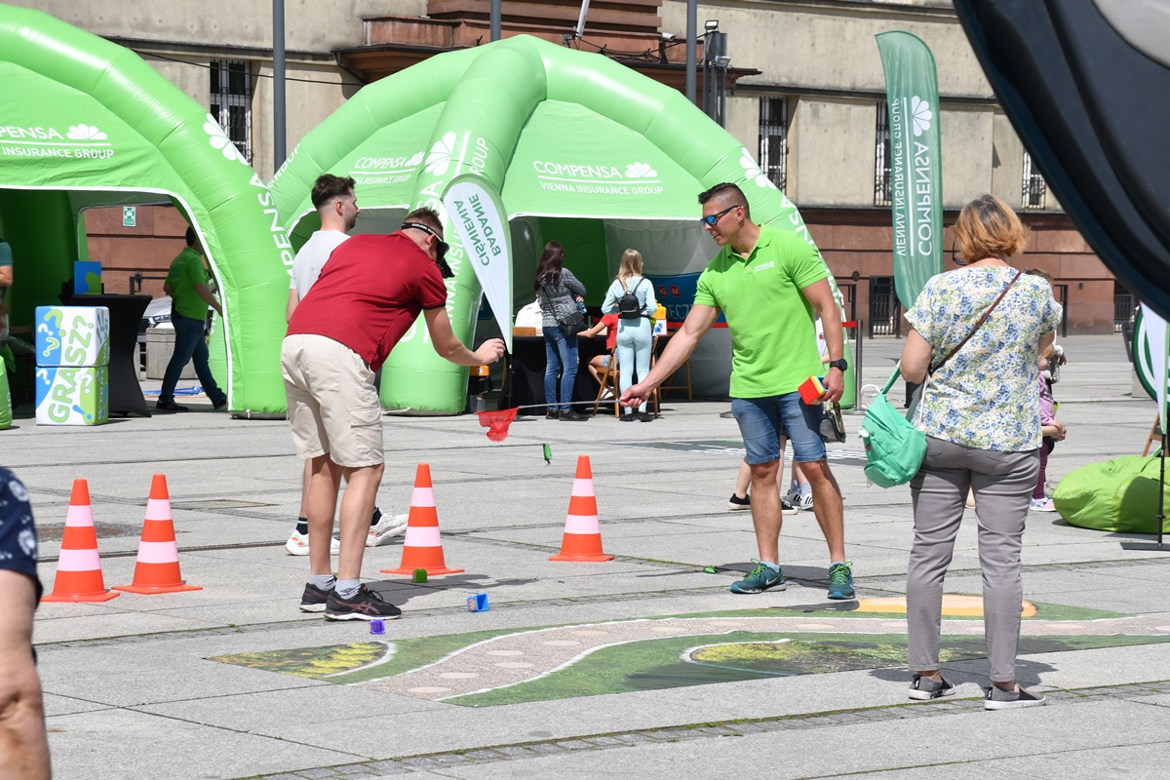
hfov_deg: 21.9
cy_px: 390
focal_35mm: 93
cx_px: 585
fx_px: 3022
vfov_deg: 14.7
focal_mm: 62
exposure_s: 1/320
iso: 100
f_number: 9
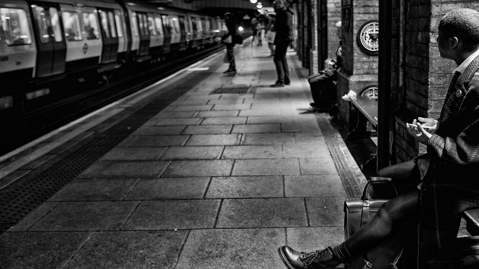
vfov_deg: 29.0
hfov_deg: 49.3
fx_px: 521
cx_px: 265
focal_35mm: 41
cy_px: 135
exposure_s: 1/60
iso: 1600
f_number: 2.2
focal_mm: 23
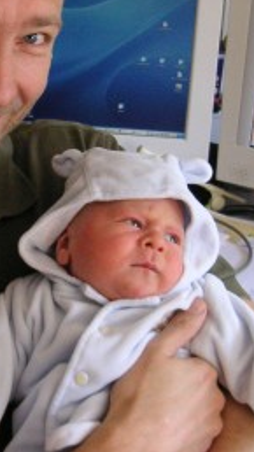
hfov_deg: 12.0
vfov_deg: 21.3
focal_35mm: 100
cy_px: 175
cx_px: 37
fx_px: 1198
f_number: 2.8
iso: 100
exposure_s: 1/45
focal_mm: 6.1
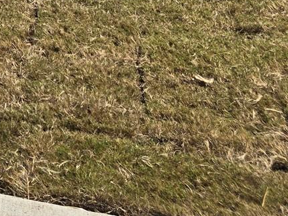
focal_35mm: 109
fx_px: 907
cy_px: -242
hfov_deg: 14.8
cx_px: -287
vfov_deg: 11.9
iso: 12
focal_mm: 6.3
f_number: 1.7
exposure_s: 1/1189
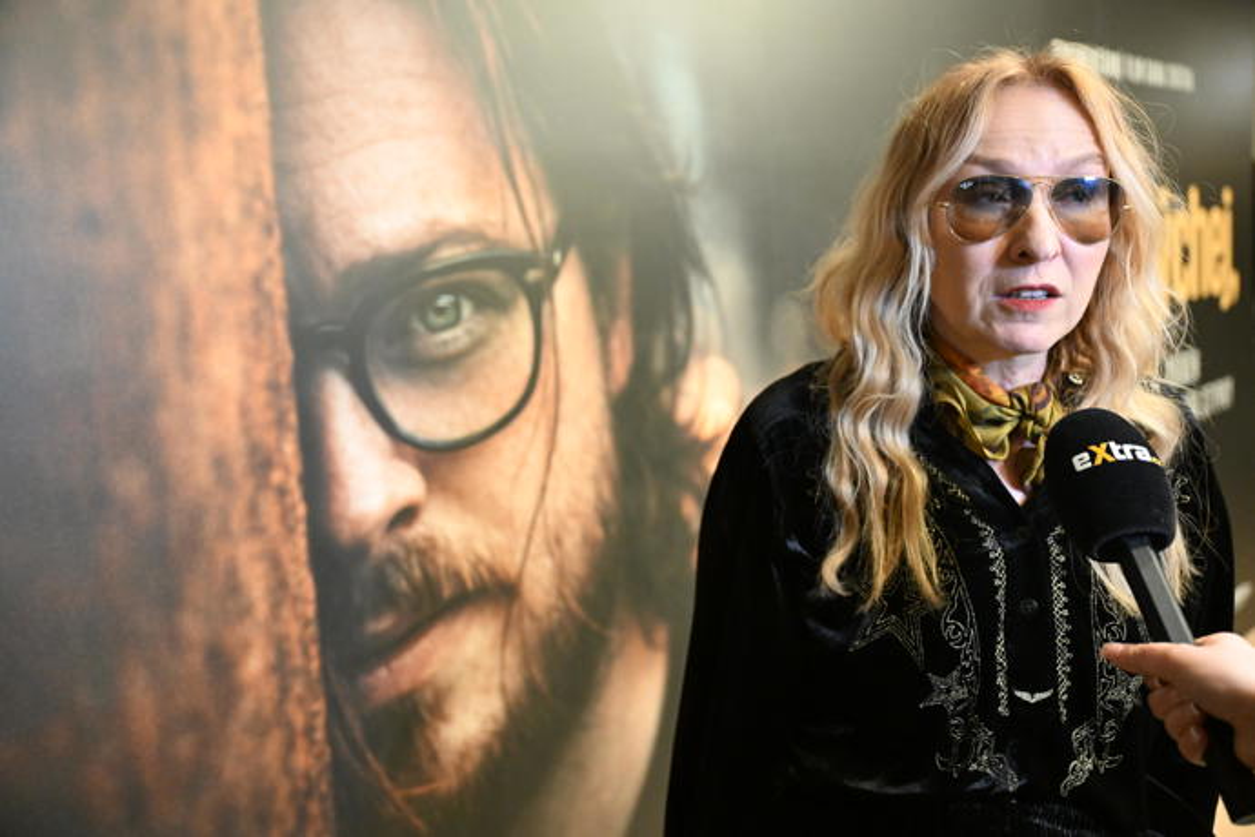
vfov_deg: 40.5
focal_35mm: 32
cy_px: 418
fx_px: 1133
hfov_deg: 58.0
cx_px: 628
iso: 6400
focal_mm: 32.5
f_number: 2.8
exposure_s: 1/160
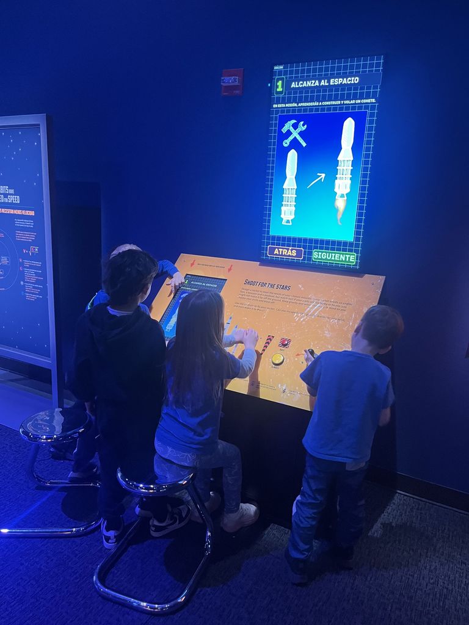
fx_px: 470
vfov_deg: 67.3
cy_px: 312
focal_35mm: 26
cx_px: 234
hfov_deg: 53.1
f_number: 1.6
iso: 500
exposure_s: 1/40
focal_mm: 5.1
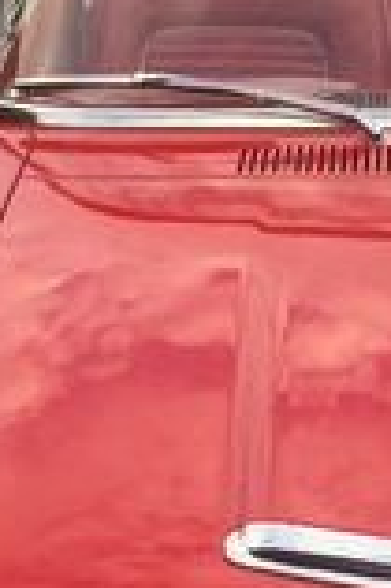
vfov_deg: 16.6
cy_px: 536
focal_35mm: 122
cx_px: 432
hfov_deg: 11.1
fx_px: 1992
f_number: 2.2
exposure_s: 1/507
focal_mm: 4.15
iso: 32
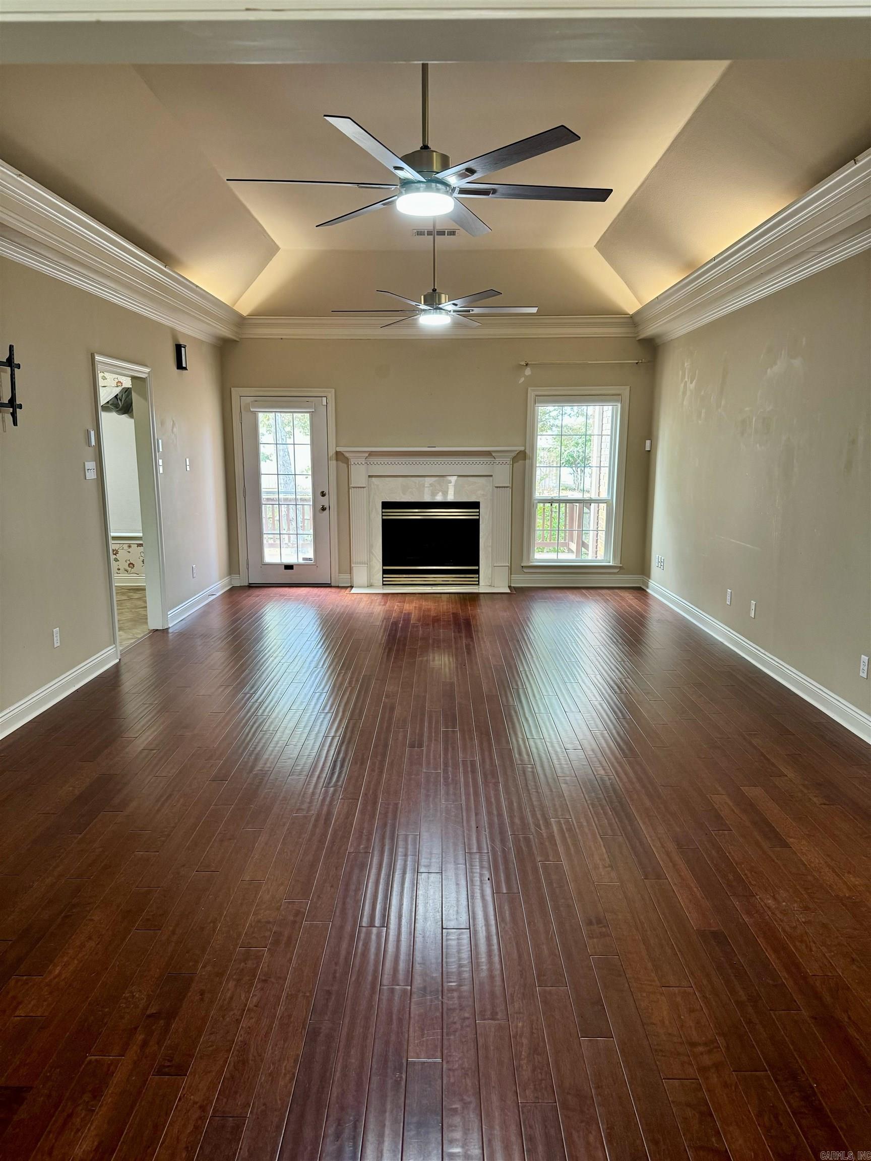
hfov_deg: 56.8
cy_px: 580
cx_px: 436
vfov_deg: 71.6
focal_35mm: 24
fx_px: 805
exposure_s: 1/60
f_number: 1.78
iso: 200
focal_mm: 6.76
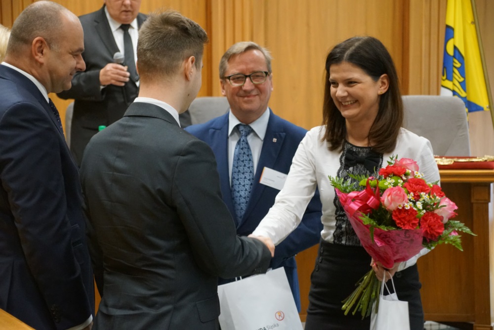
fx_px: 1441
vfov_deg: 13.0
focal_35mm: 105
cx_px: 247
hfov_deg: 19.5
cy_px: 165
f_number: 5.6
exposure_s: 1/80
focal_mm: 70
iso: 3200
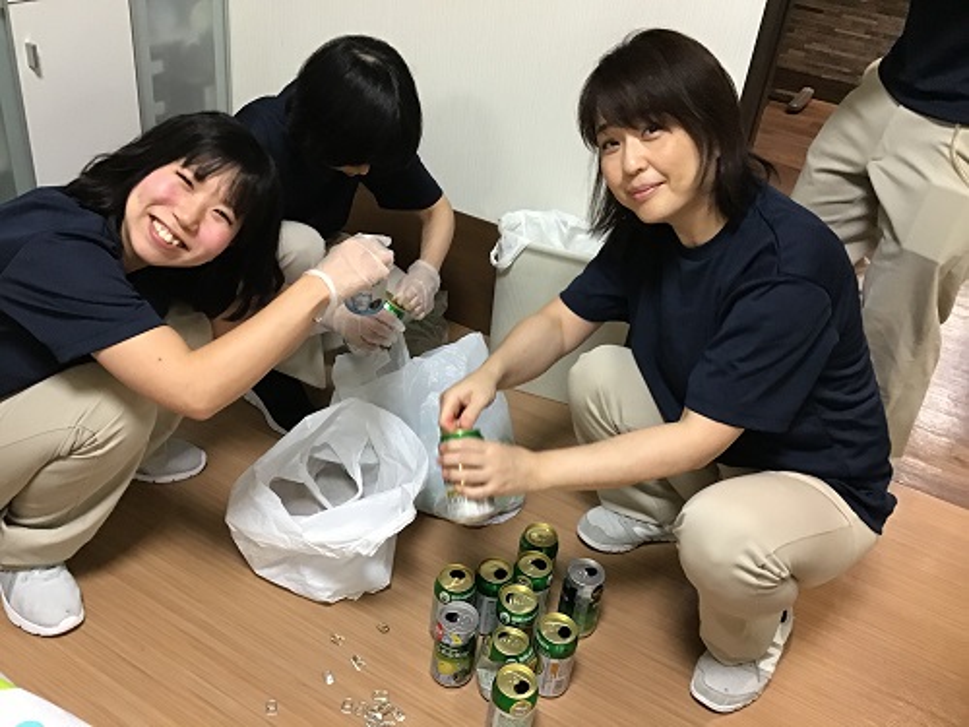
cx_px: 484
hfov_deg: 58.4
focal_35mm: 31
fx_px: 868
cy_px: 364
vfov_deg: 45.4
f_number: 2.4
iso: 125
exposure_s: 1/30
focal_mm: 3.3
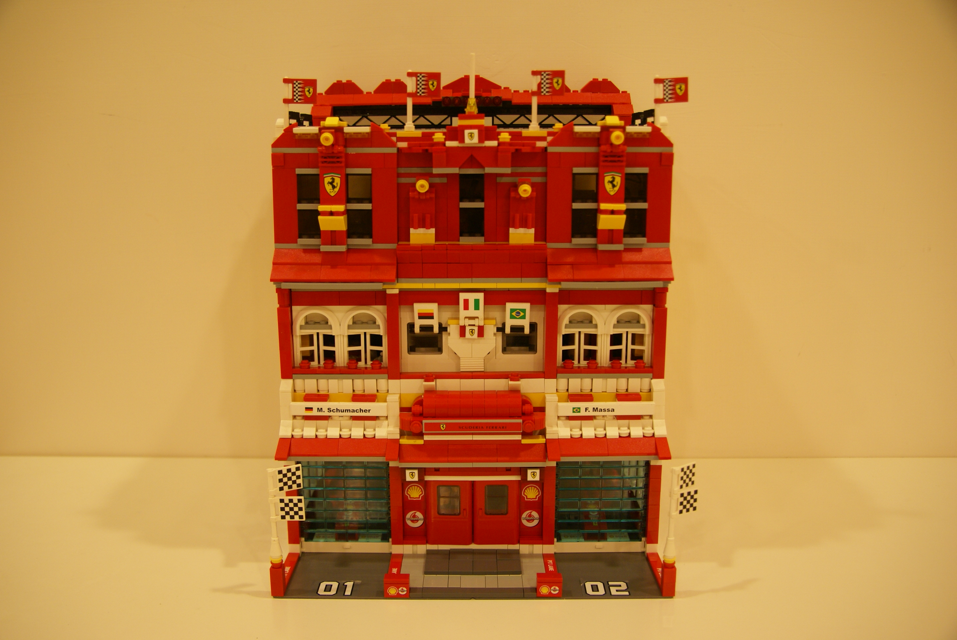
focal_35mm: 33
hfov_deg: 57.2
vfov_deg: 40.0
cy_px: 320
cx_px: 478
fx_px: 878
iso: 250
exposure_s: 1/30
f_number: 4
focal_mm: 22
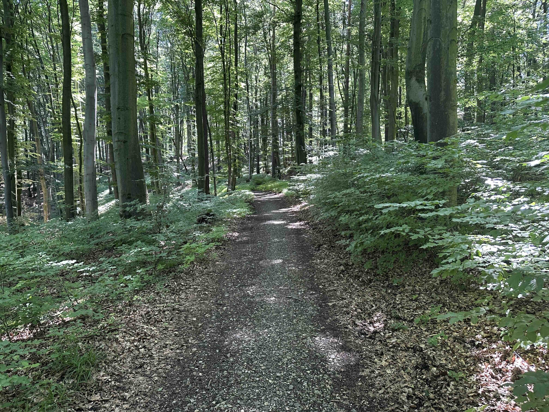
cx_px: 274
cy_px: 206
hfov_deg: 71.6
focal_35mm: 24
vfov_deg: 56.8
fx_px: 381
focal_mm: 6.86
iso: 250
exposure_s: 1/97
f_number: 1.78
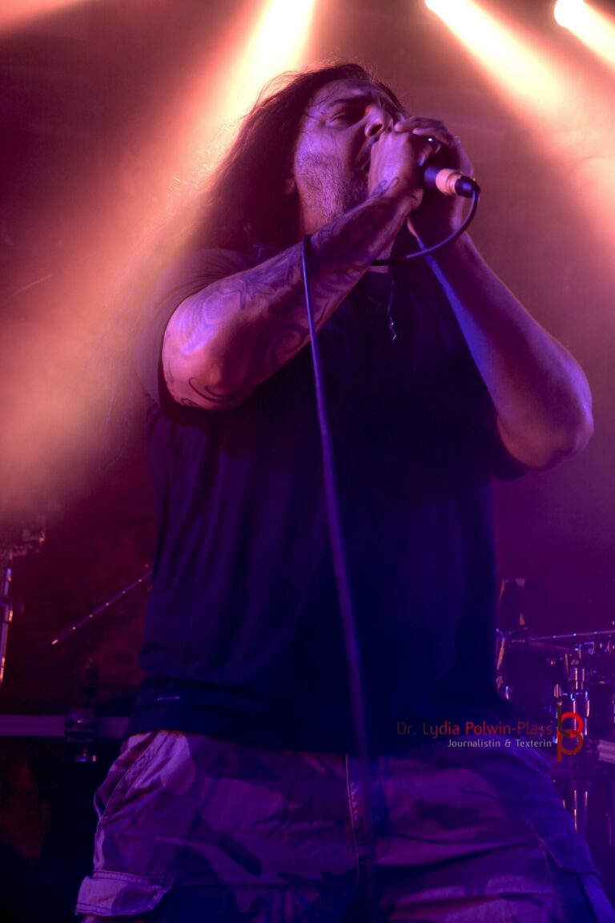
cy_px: 462
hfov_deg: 19.3
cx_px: 308
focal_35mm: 70
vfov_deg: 28.6
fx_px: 1806
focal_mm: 47
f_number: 4.5
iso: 500
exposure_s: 1/80
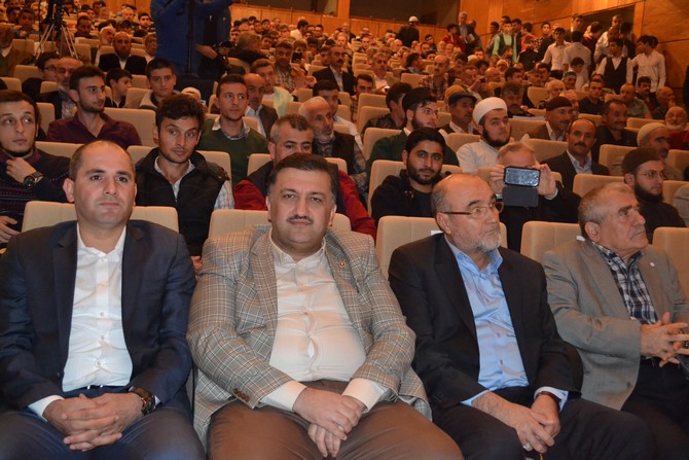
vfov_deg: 34.2
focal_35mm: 39
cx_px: 344
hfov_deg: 49.5
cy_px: 230
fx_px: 747
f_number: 4.2
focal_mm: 26
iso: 3200
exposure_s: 1/60
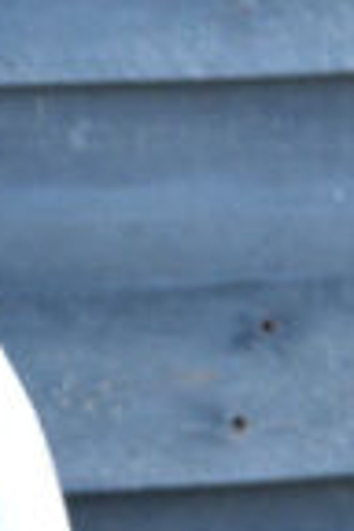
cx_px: 262
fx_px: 8888
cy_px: 1755
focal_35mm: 603
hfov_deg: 2.3
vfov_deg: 3.3
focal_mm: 55
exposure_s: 1/125
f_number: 5.6
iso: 360
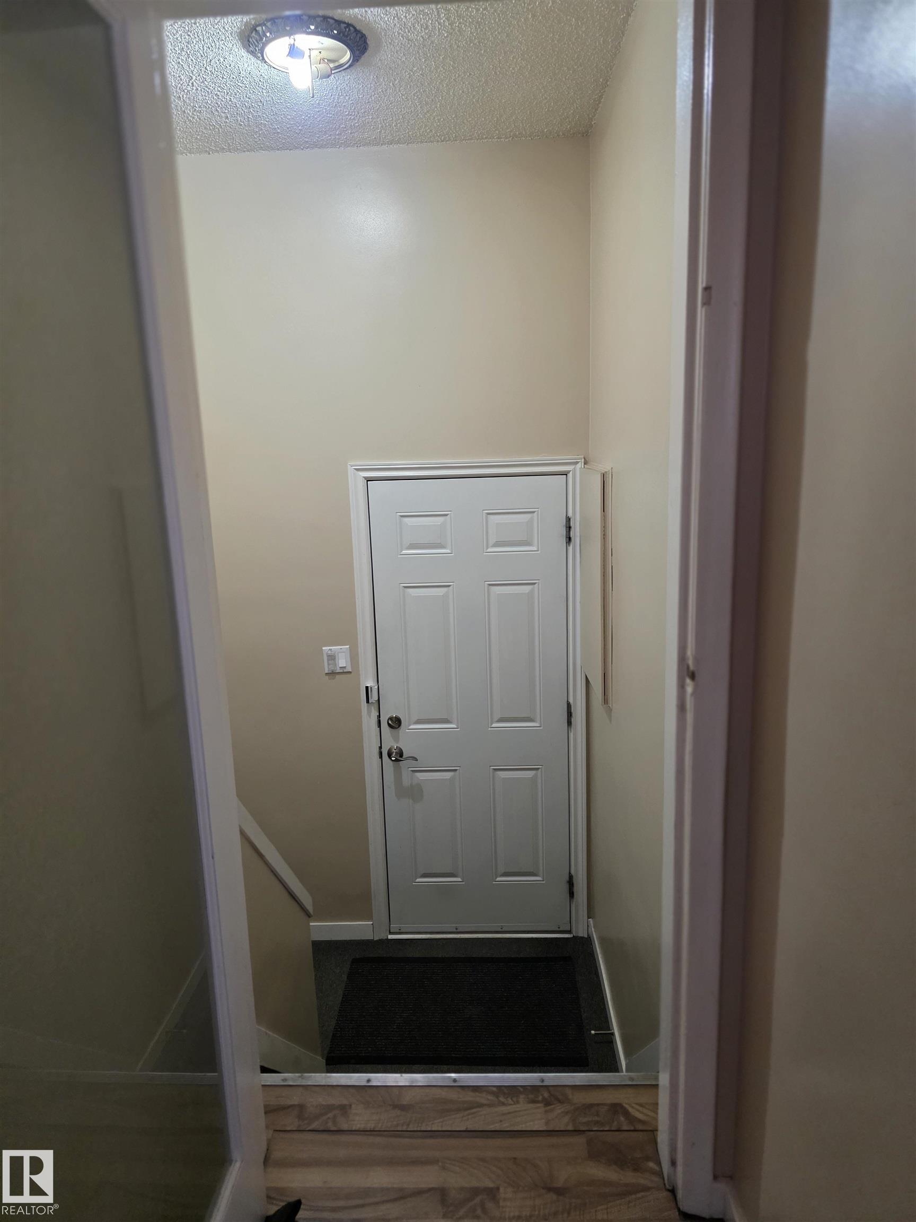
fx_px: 811
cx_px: 458
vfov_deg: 73.9
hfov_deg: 58.9
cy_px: 611
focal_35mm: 23
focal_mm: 6.3
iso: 800
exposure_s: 1/120
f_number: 1.7
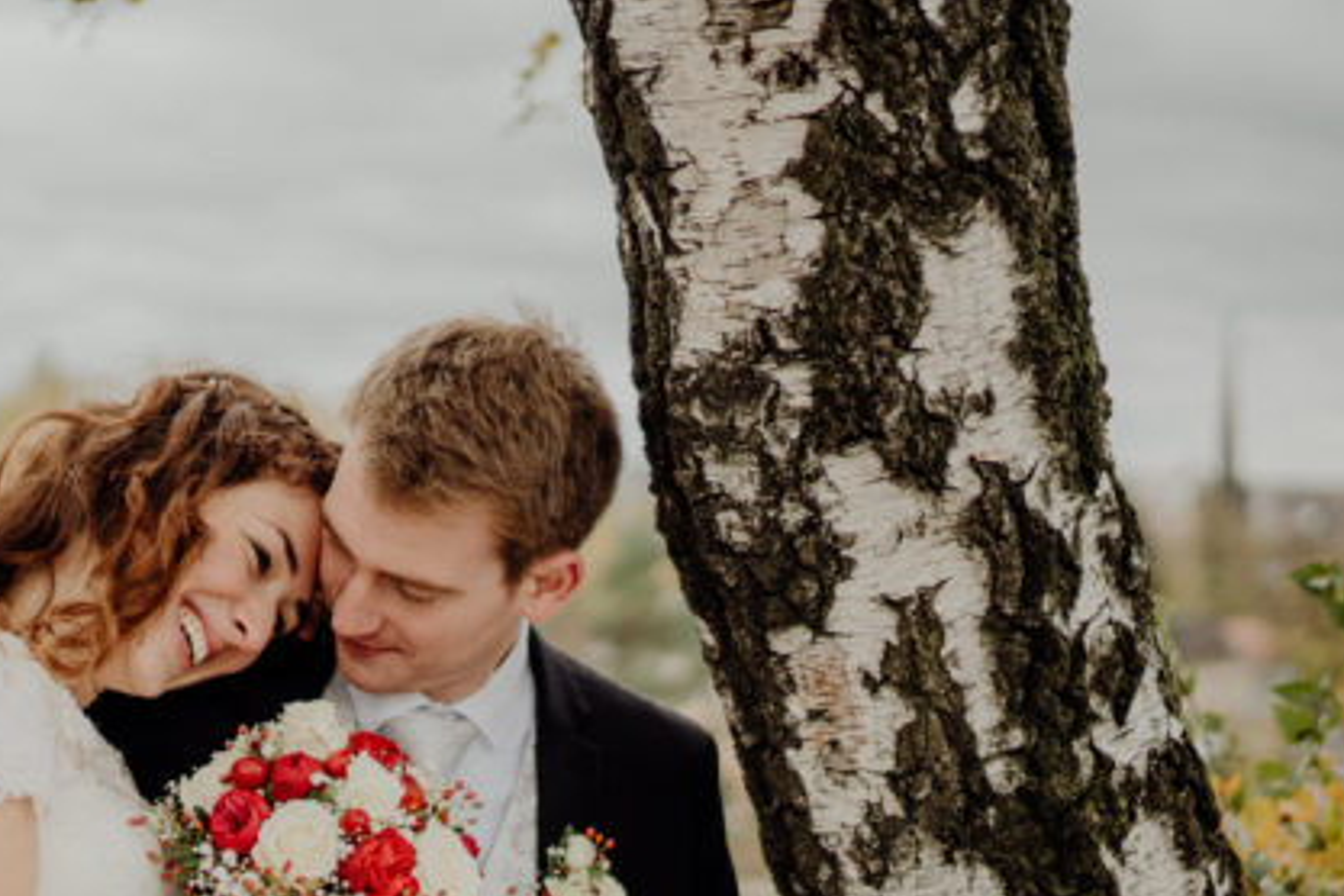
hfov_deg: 23.3
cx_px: 261
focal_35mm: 86
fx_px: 3210
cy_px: 633
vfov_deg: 15.8
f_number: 1.4
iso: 400
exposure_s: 1/2500
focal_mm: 35
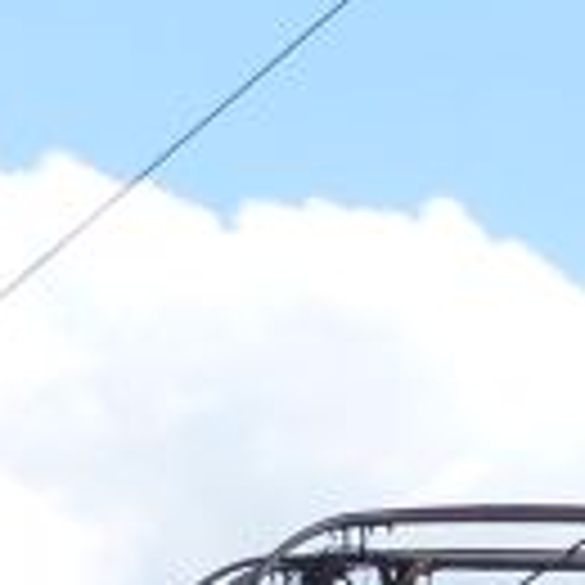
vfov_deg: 3.2
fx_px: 10325
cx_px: 202
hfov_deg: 3.2
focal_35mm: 540
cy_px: 1827
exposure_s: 1/640
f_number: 4
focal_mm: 11.9
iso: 100
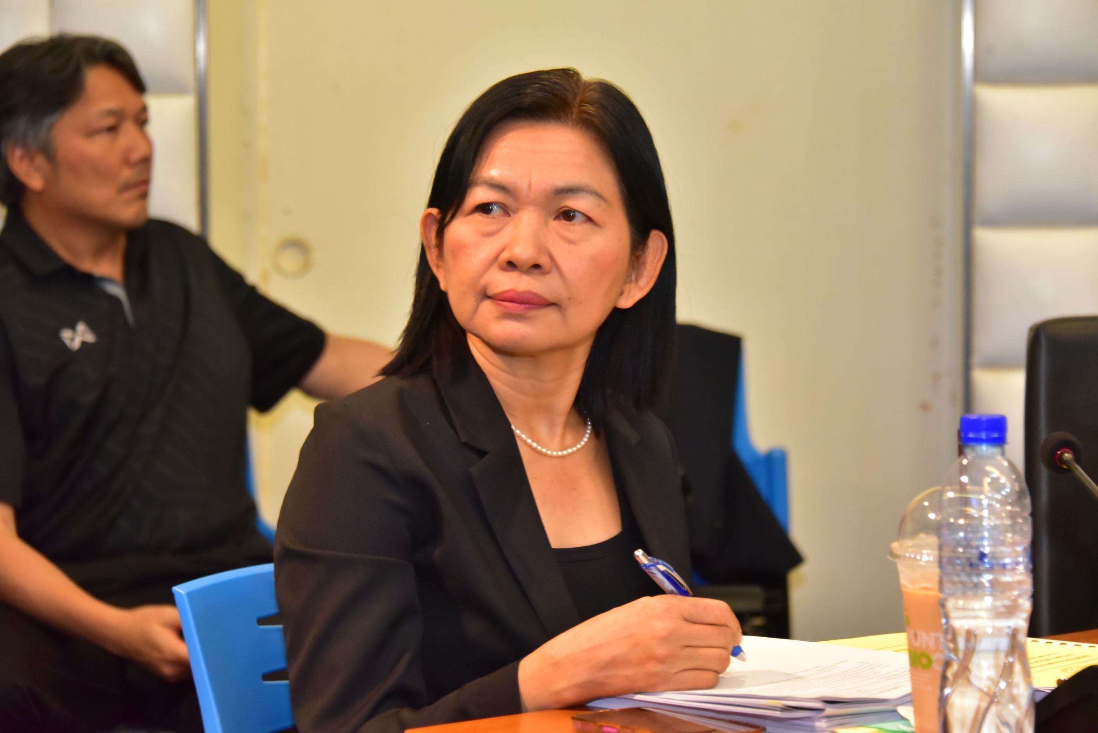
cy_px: 366
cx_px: 549
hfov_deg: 18.3
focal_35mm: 112
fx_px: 3417
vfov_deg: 12.2
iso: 6400
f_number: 5.6
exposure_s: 1/100
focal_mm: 112
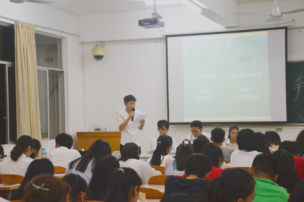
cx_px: 152
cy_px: 101
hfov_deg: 28.1
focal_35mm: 72
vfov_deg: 18.9
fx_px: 607
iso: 800
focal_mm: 48
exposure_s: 1/60
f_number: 4.8
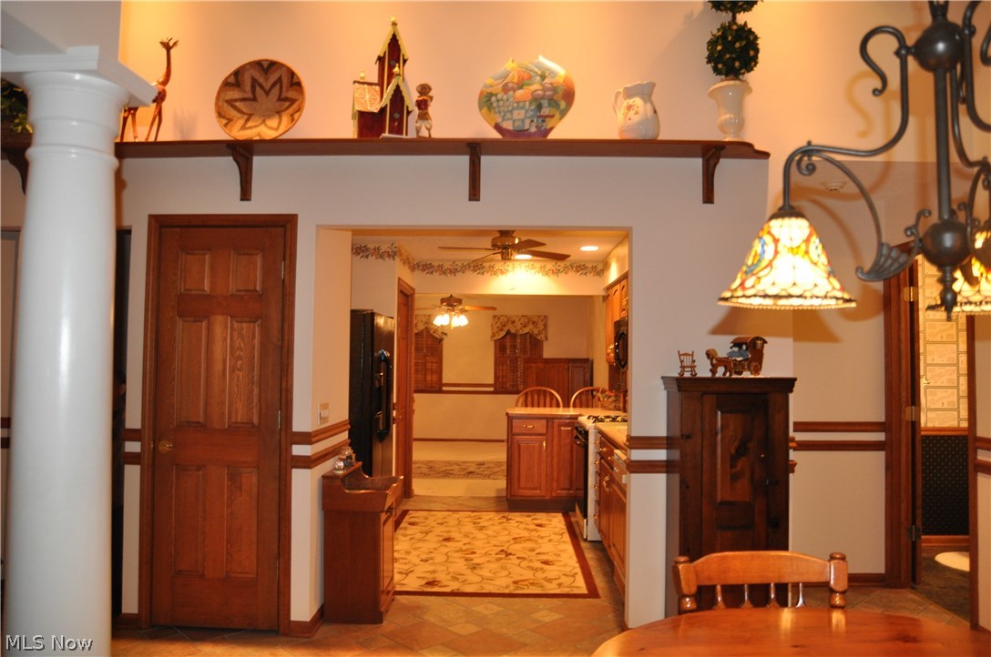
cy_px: 328
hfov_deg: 67.5
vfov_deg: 47.8
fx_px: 742
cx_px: 496
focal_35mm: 27
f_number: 2.8
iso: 800
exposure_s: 1/60
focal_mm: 18
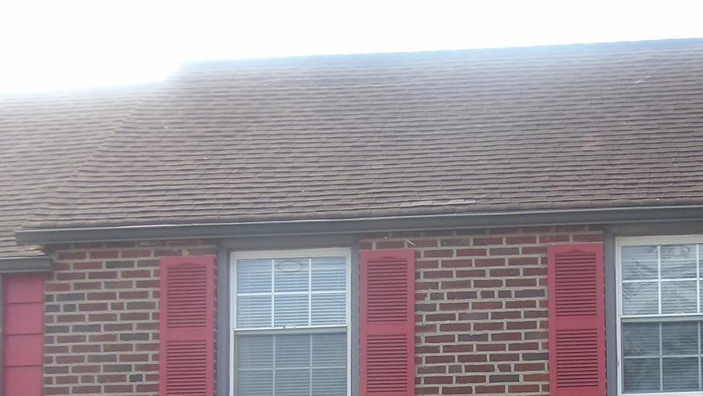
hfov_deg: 21.1
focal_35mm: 101
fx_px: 1883
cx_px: 480
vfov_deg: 11.6
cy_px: 558
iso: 100
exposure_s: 1/238
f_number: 3.7
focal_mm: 7
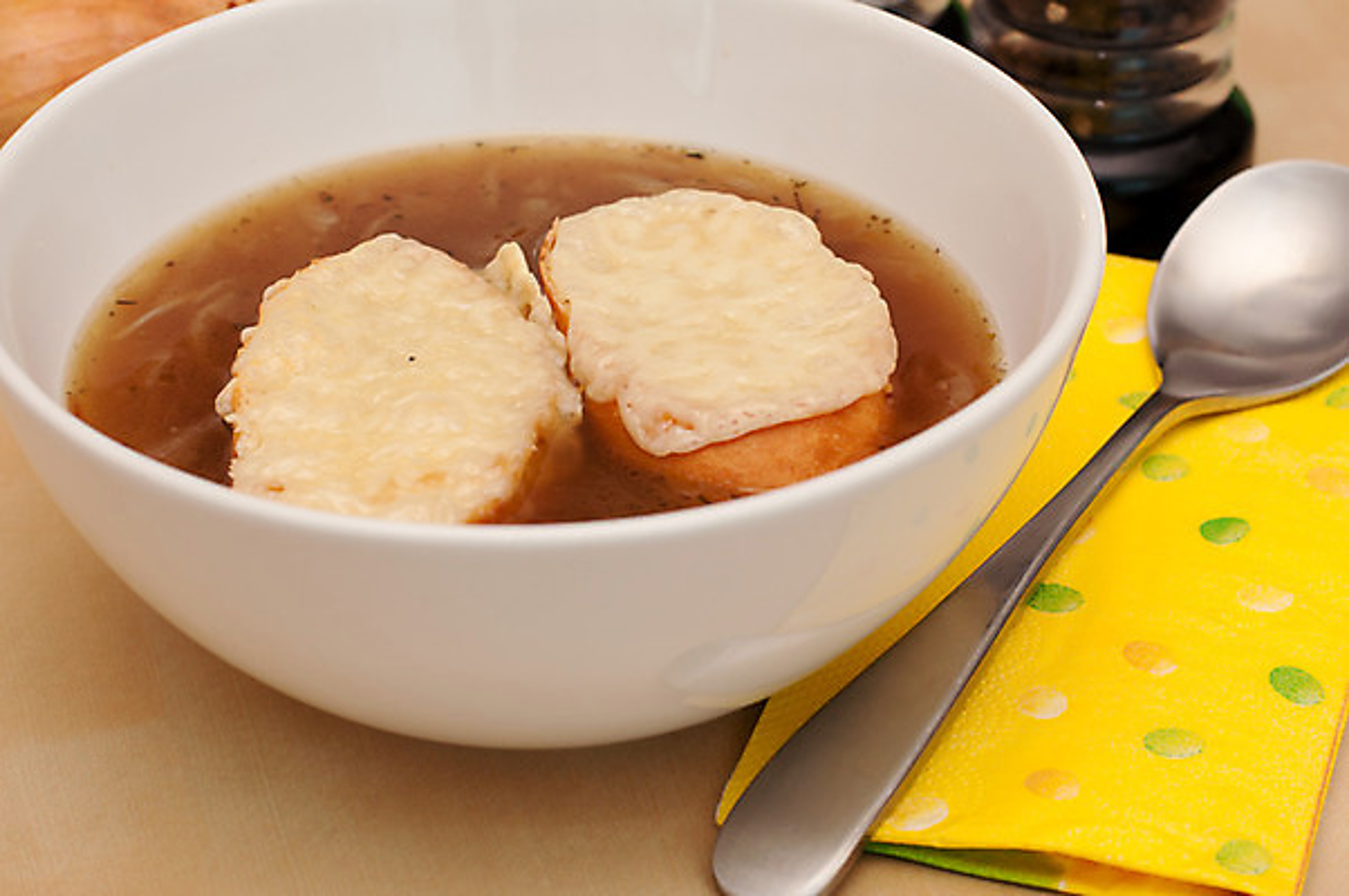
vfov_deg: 18.1
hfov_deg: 27.0
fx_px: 2807
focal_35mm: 75
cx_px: 674
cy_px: 448
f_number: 8
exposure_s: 1/1.67
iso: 200
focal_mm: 50
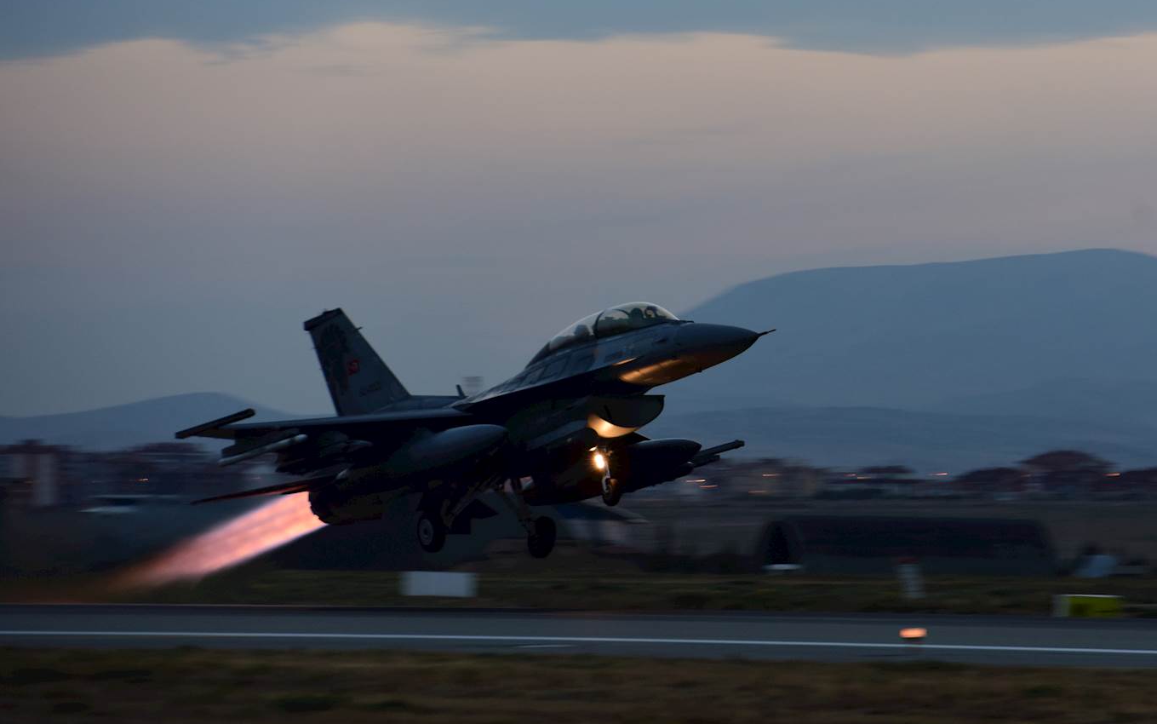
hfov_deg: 7.3
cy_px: 322
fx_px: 9083
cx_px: 748
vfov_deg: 4.6
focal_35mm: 288
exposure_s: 1/200
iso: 800
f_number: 5.6
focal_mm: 200
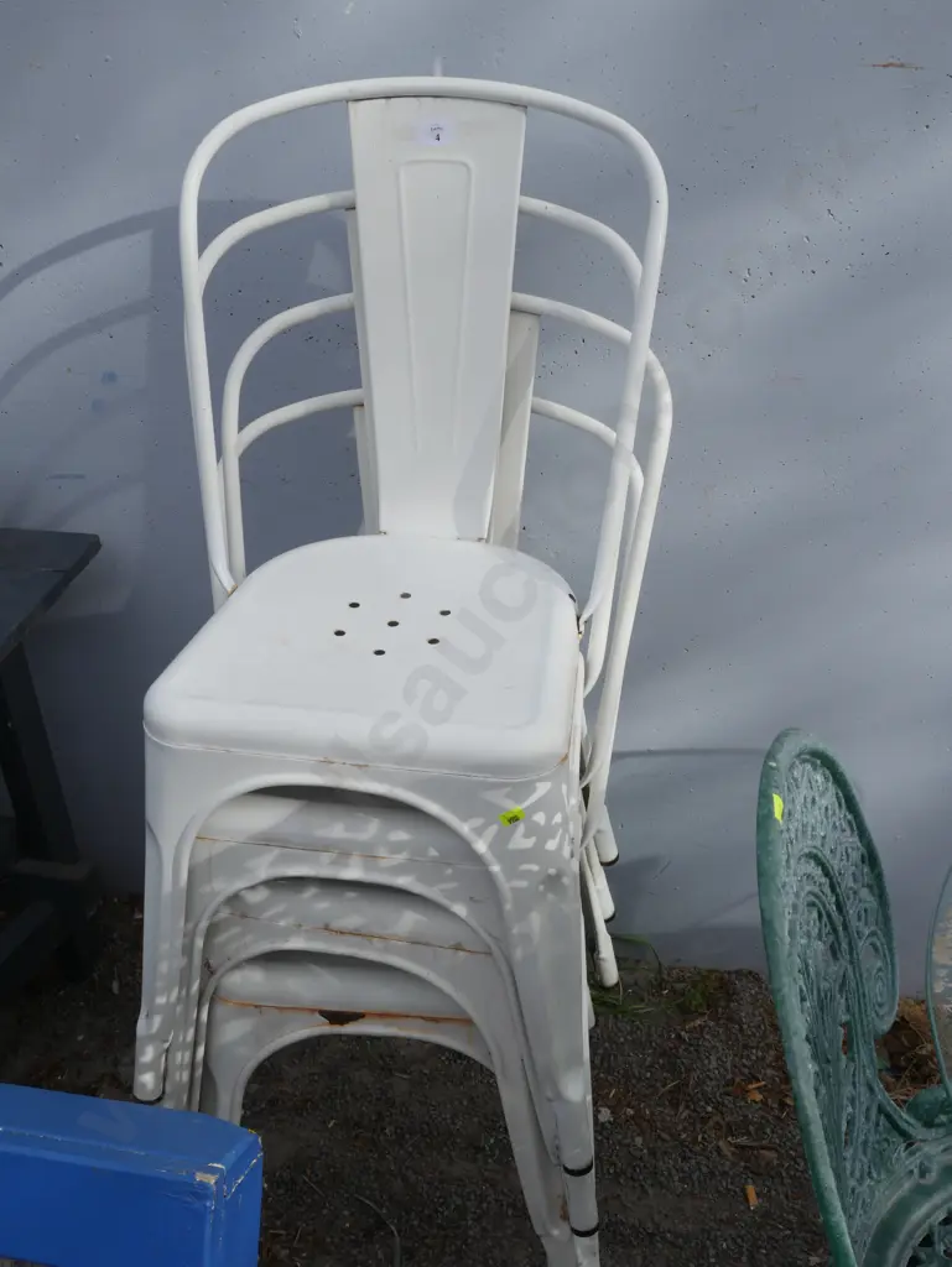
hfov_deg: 36.0
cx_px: 476
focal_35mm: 40
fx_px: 1466
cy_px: 634
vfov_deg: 46.8
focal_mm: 20
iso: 200
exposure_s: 1/320
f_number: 9
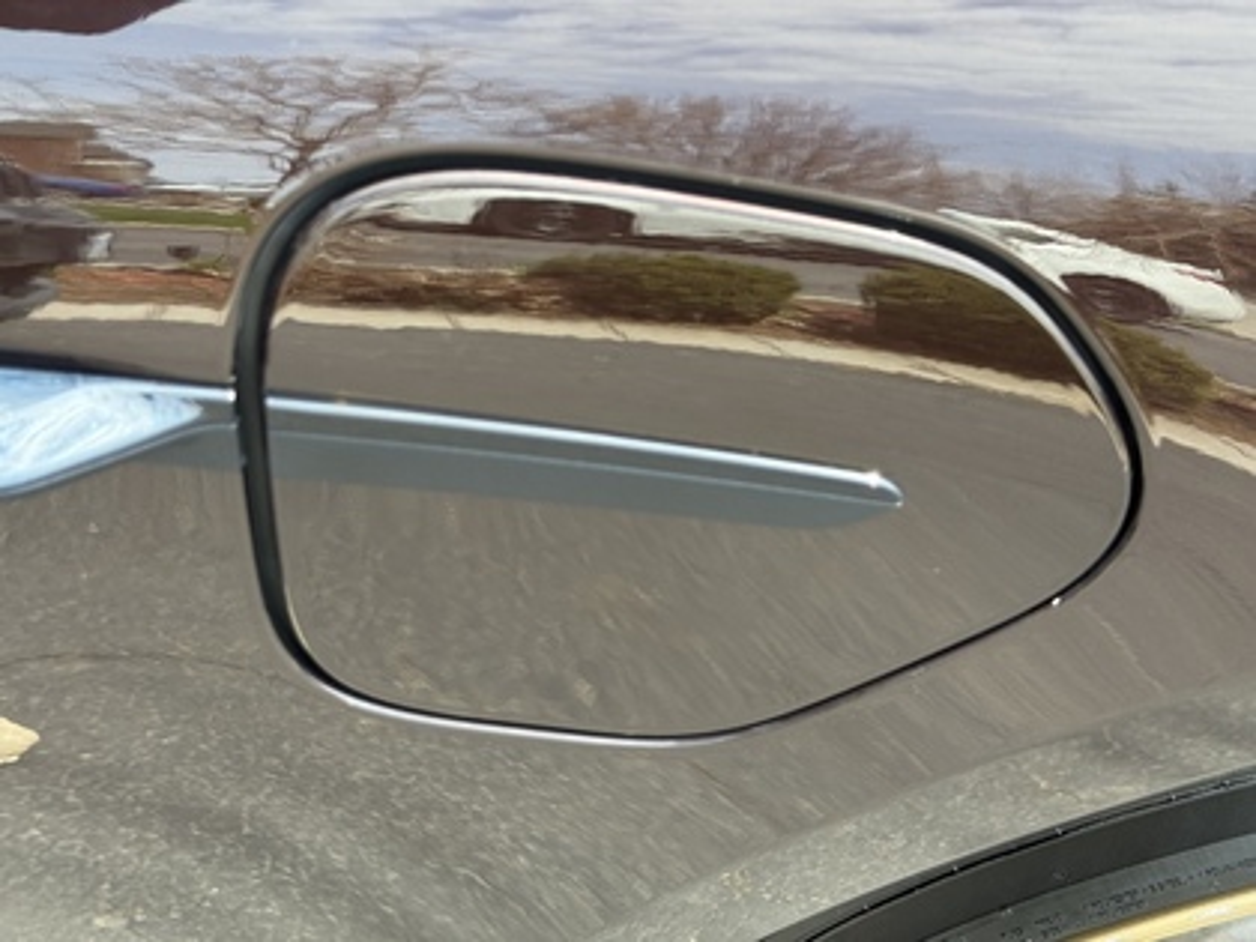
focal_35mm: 48
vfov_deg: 30.3
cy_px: 471
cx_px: 628
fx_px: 1742
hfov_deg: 39.7
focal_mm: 6.76
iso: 100
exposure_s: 1/506
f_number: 1.78
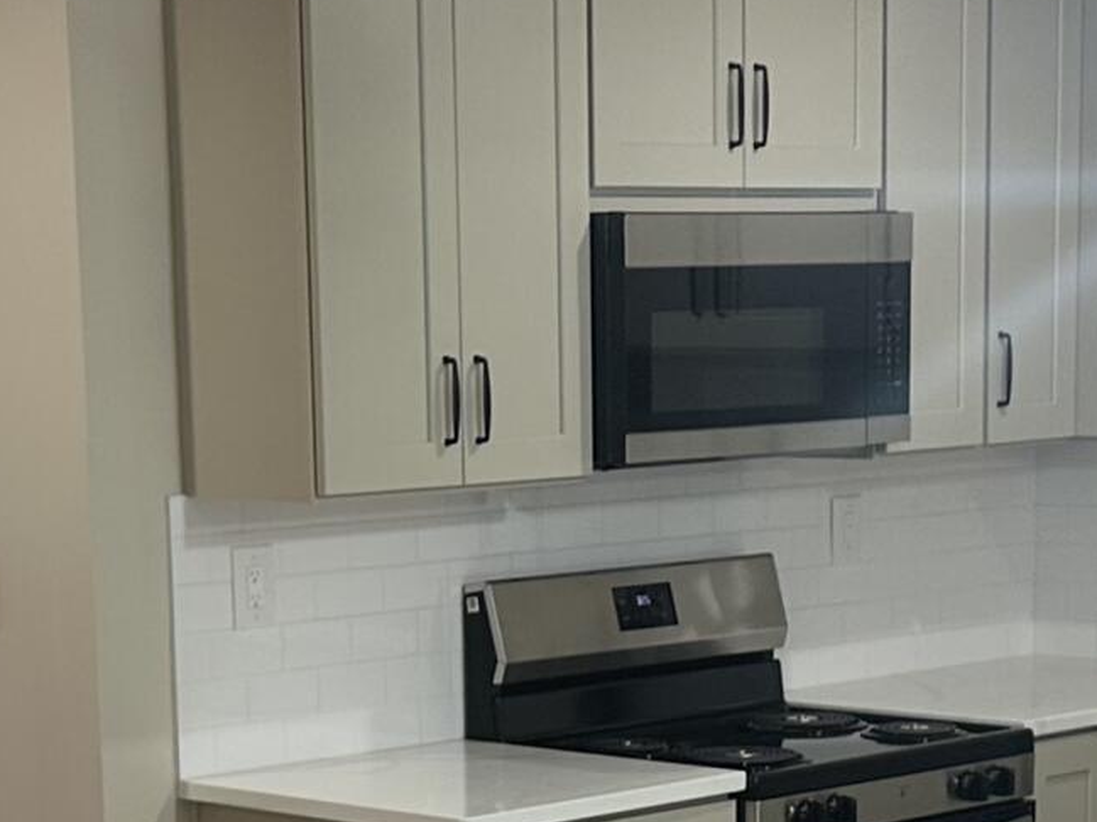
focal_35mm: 111
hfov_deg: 17.7
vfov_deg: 13.0
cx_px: 597
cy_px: 984
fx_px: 3516
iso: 125
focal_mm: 6.86
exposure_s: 1/60
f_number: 1.78
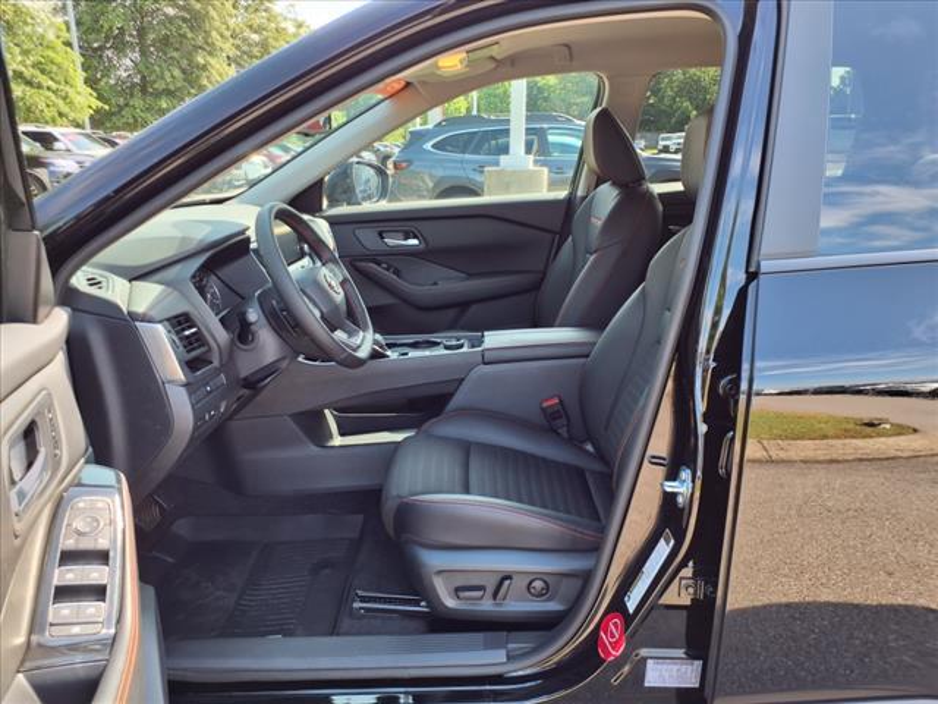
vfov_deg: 51.4
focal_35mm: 27
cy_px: 352
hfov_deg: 65.3
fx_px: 732
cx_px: 469
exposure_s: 1/145
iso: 40
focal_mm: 3.58
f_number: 1.9
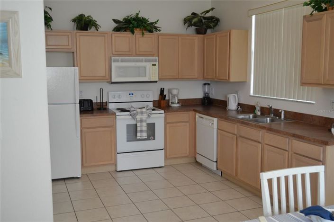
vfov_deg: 36.8
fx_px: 334
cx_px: 167
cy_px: 111
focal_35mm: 36
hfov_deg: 53.2
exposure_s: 1/80
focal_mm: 24
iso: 400
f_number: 4.5
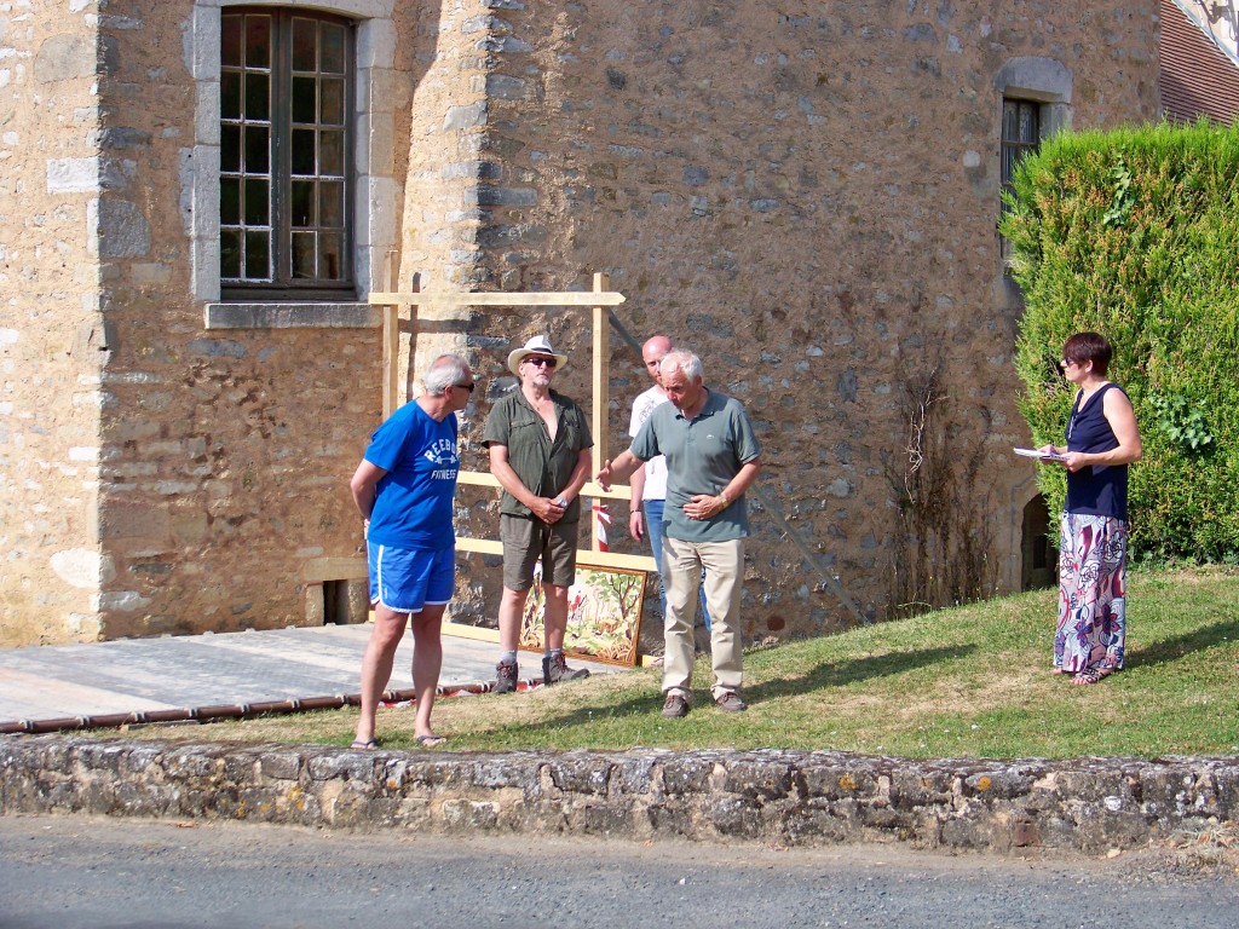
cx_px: 620
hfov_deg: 26.3
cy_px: 464
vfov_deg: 19.9
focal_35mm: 74
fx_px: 2649
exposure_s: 1/640
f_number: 3.2
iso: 80
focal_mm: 14.6
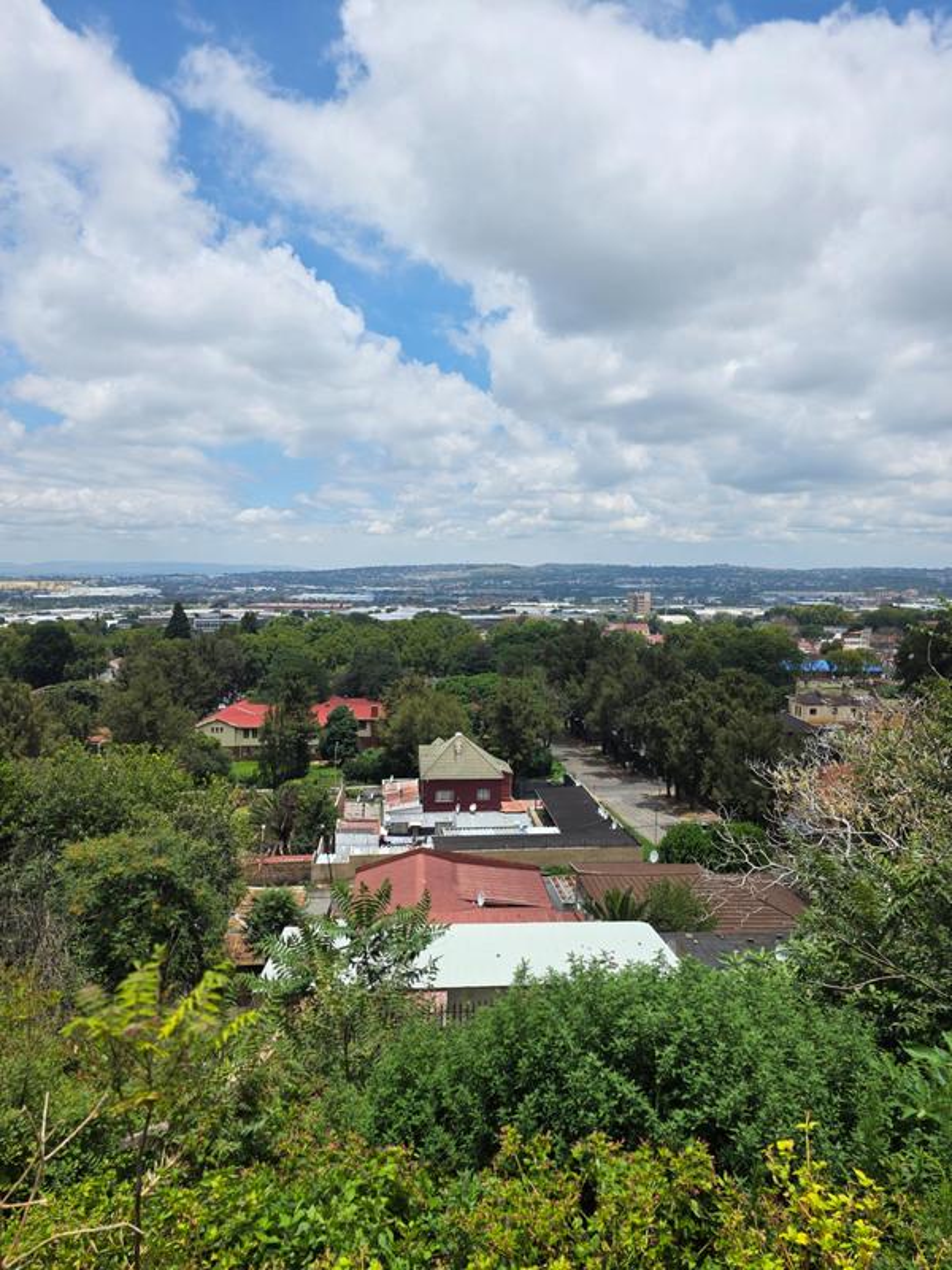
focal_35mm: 23
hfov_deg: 58.9
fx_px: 843
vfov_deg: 73.9
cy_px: 635
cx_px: 476
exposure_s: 1/7944
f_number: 1.7
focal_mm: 6.3
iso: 80
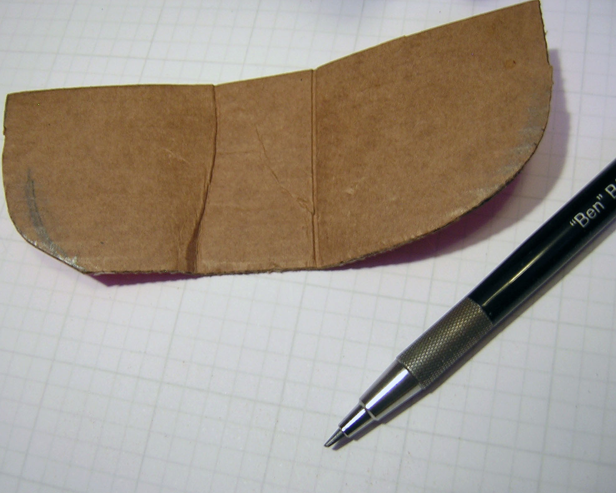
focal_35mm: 38
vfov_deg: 39.2
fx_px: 693
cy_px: 249
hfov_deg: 47.9
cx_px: 295
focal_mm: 4.7
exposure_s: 1/3.5
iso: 105
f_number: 2.6
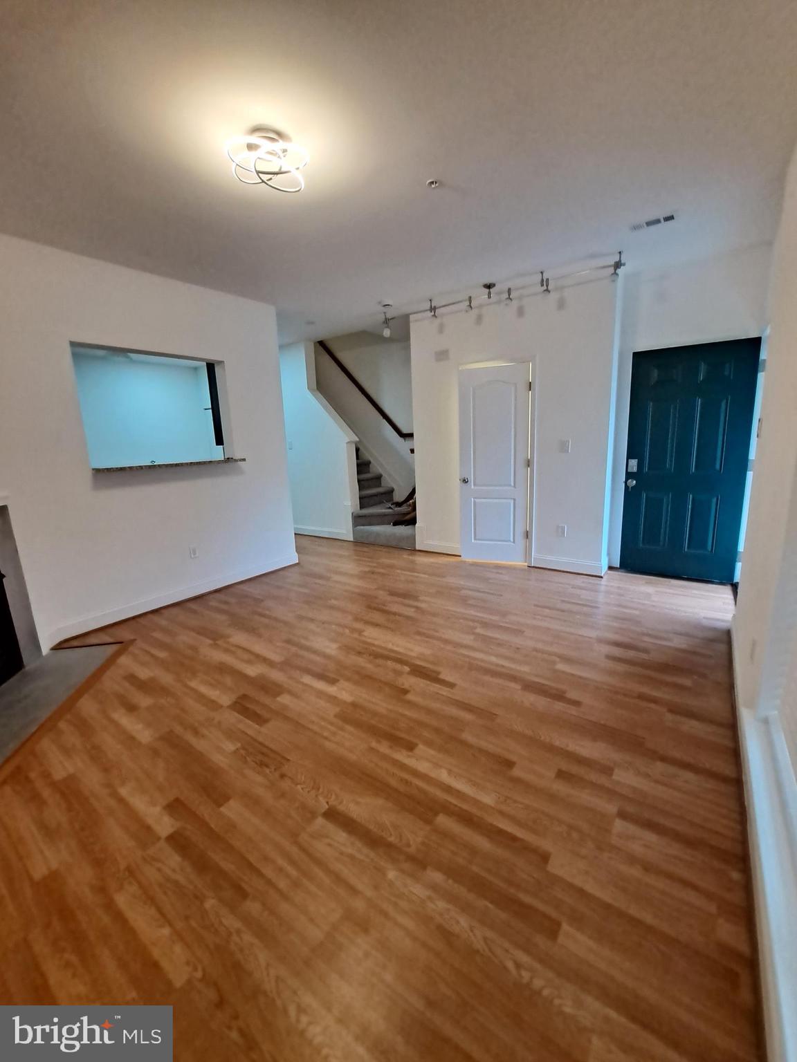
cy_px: 531
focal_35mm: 13
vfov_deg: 106.2
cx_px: 398
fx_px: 399
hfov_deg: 89.9
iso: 160
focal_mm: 1.74
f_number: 2.2
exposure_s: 1/50
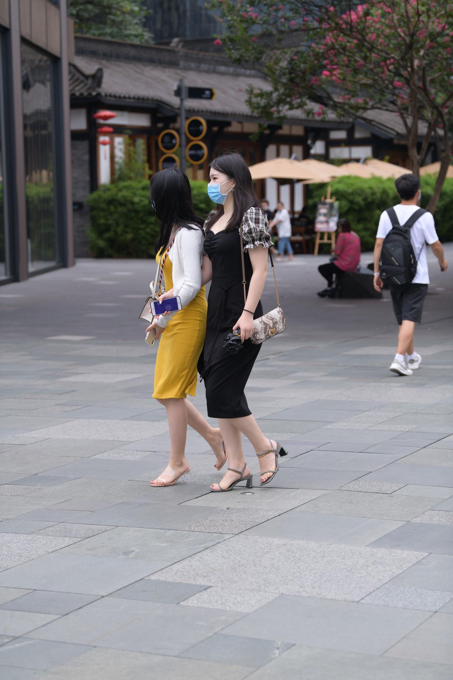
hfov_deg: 16.1
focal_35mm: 85
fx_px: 1604
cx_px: 226
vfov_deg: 23.9
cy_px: 340
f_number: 3.5
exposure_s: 1/640
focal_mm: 85
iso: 200
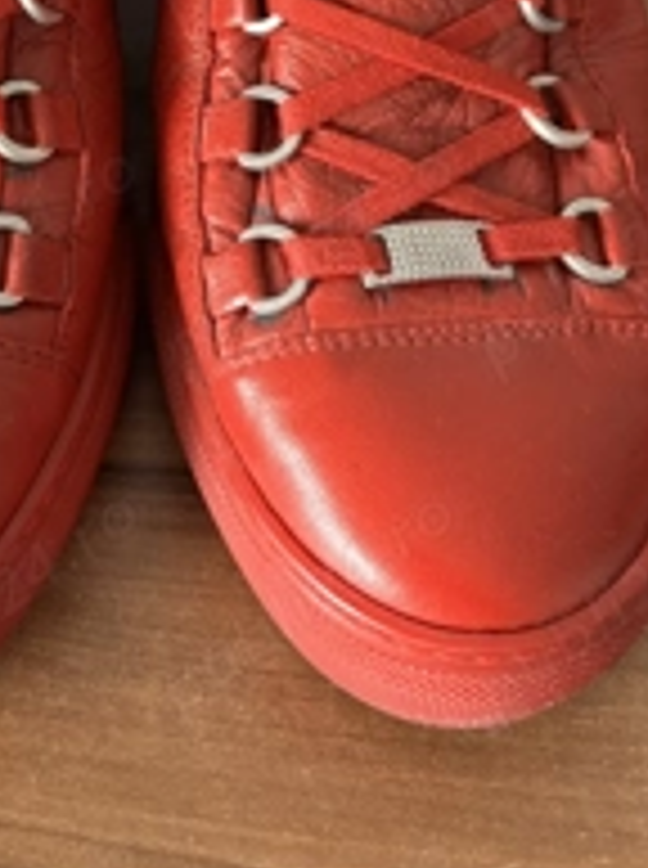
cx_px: 148
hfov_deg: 26.5
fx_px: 1352
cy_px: -9
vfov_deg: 32.6
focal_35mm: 54
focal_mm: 5.96
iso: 320
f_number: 1.6
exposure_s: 1/50
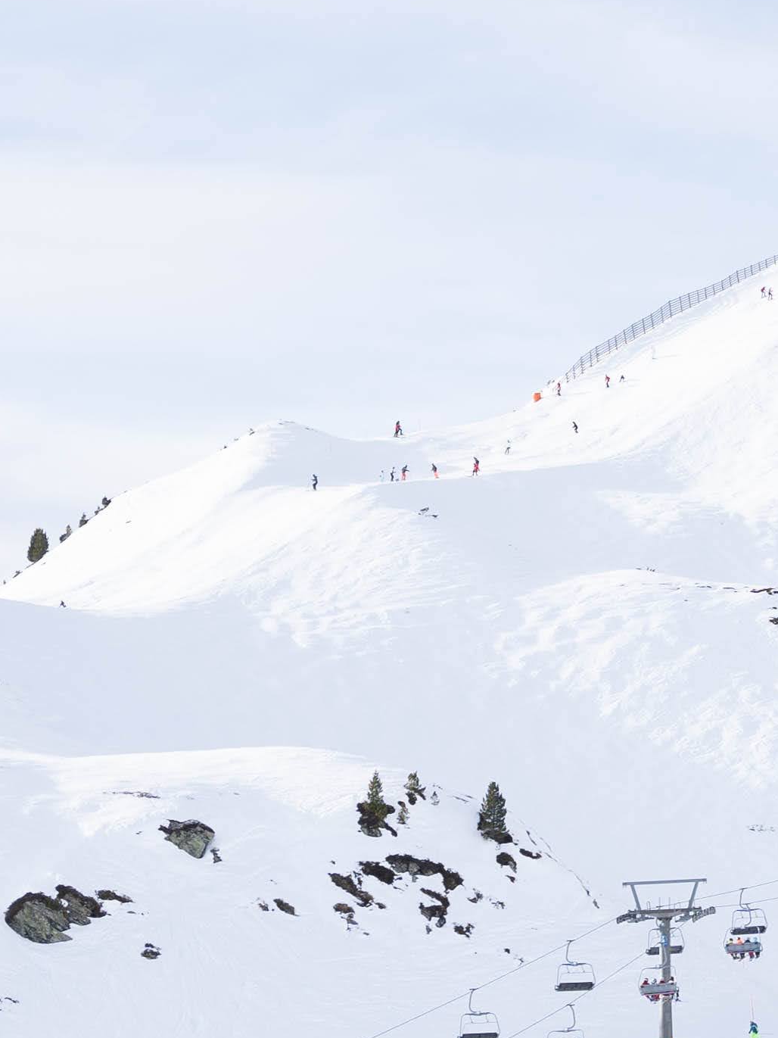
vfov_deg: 10.7
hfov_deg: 7.9
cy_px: 546
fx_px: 5545
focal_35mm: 185
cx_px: 967
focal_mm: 45
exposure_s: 1/1000
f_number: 2.8
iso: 100
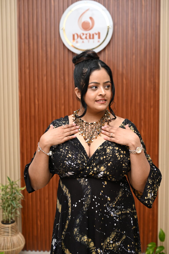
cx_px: 84
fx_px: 352
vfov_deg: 39.6
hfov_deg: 27.0
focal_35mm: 50
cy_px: 127
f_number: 3.5
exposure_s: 1/160
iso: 640
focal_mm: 50
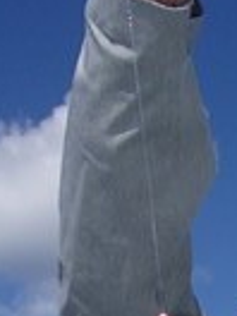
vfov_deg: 16.3
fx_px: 931
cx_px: 302
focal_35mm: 102
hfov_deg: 14.0
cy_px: 563
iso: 100
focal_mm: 5
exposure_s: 1/250
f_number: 11
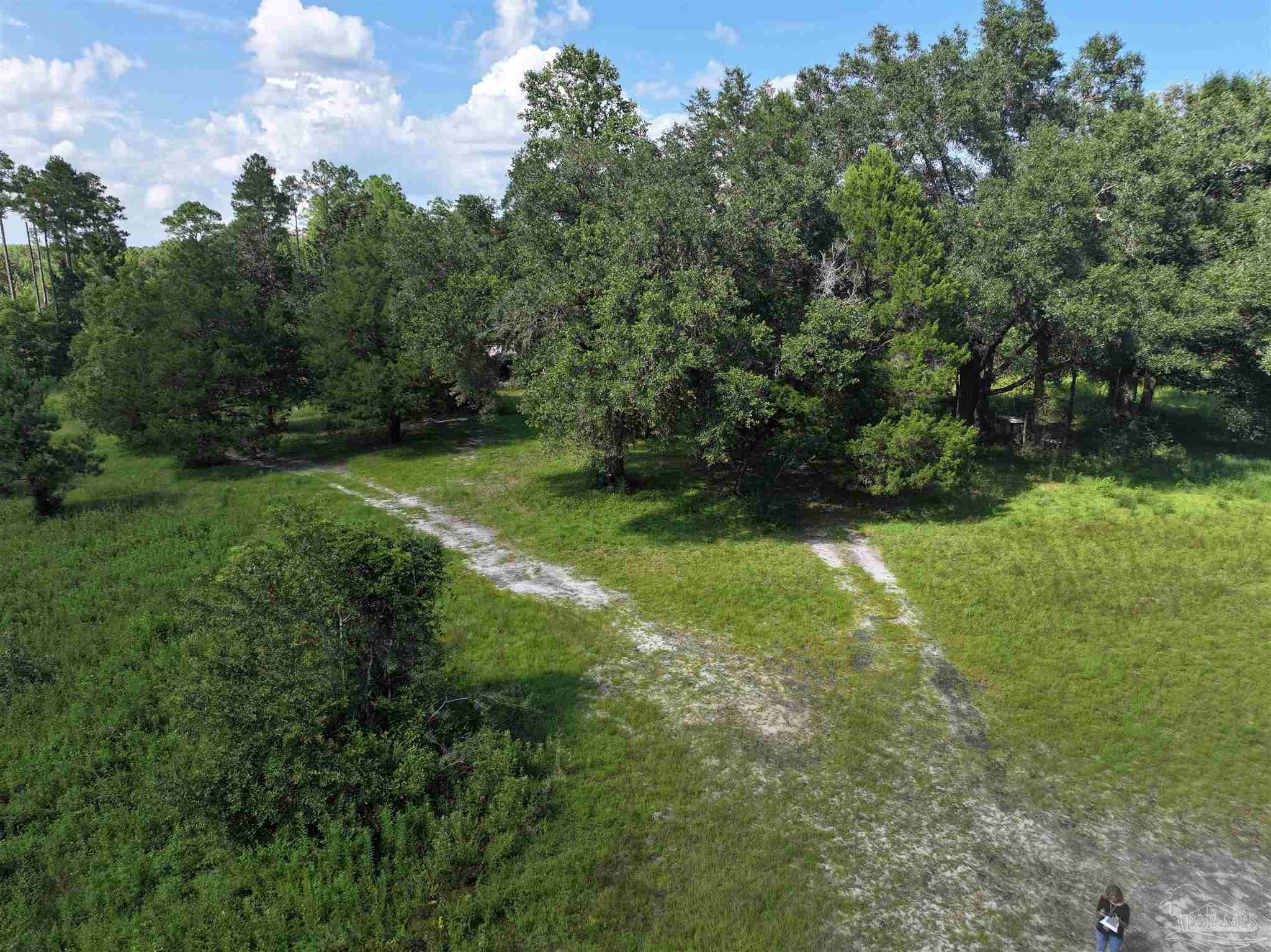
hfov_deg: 71.6
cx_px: 636
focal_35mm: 24
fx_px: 881
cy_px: 476
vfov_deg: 56.8
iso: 170
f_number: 2.8
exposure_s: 1/1600
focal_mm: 12.29
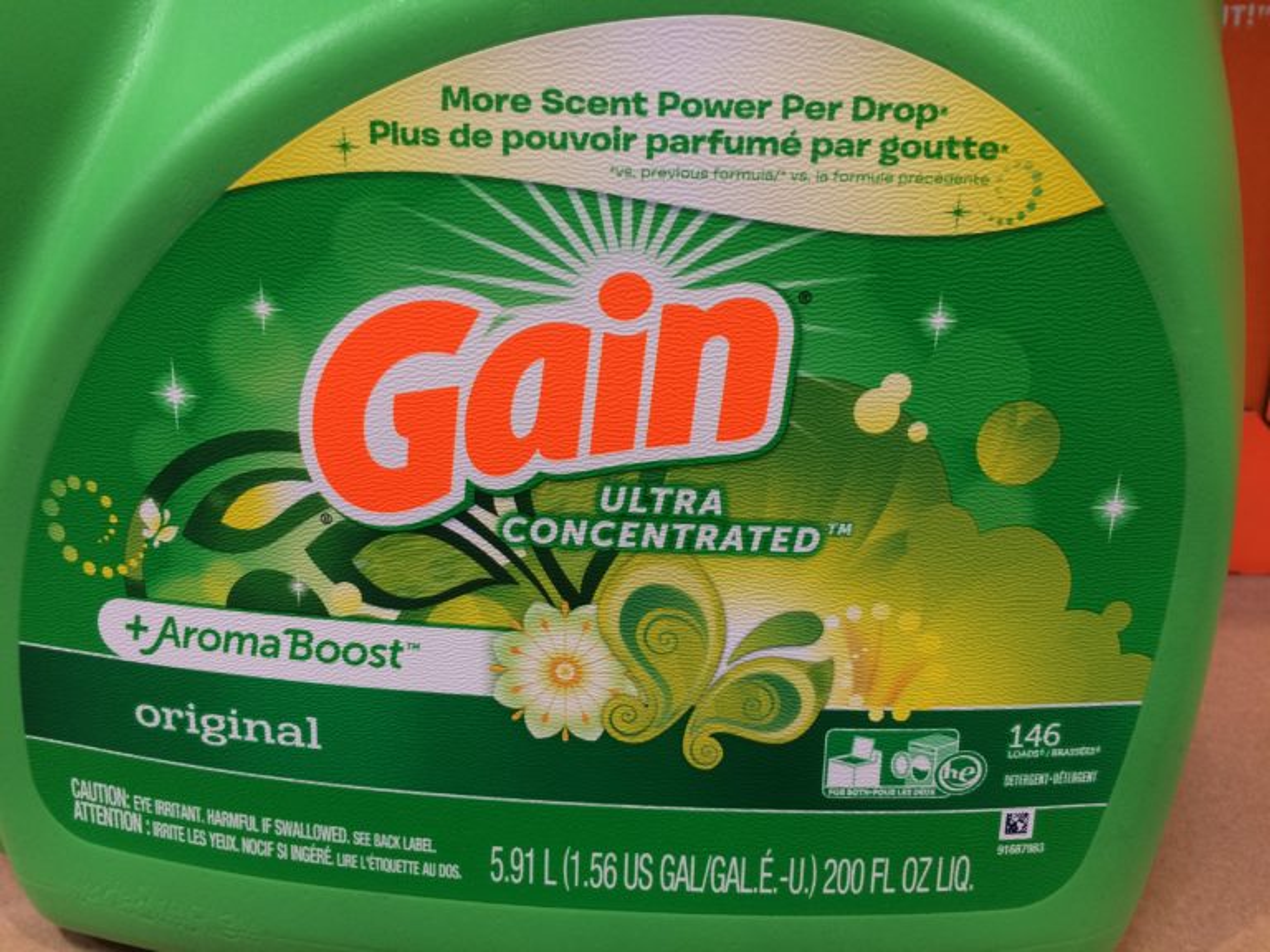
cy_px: 476
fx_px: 1064
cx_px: 635
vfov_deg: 48.2
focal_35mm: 29
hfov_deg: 61.7
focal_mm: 4.15
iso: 64
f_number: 2.2
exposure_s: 1/33
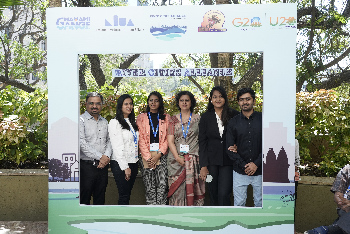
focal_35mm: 33
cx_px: 175
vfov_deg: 40.0
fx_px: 321
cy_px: 117
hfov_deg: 57.2
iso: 400
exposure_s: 1/125
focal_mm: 33
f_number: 8
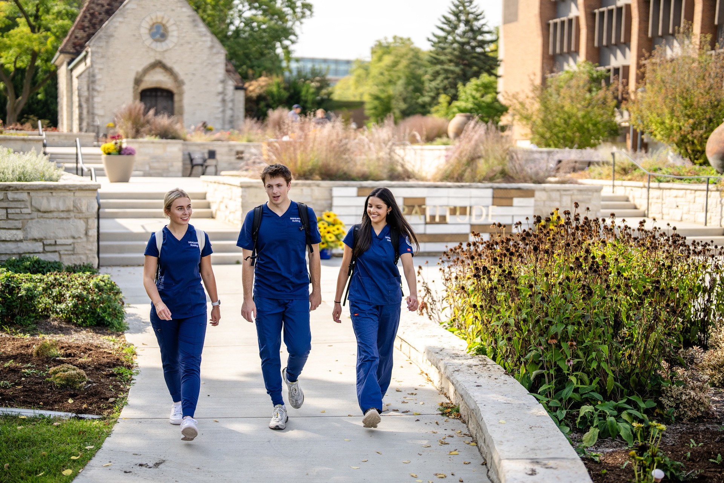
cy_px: 242
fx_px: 1005
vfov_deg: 27.0
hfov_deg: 39.6
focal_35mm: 50
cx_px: 362
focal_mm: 50
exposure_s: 1/6400
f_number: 1.2
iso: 100
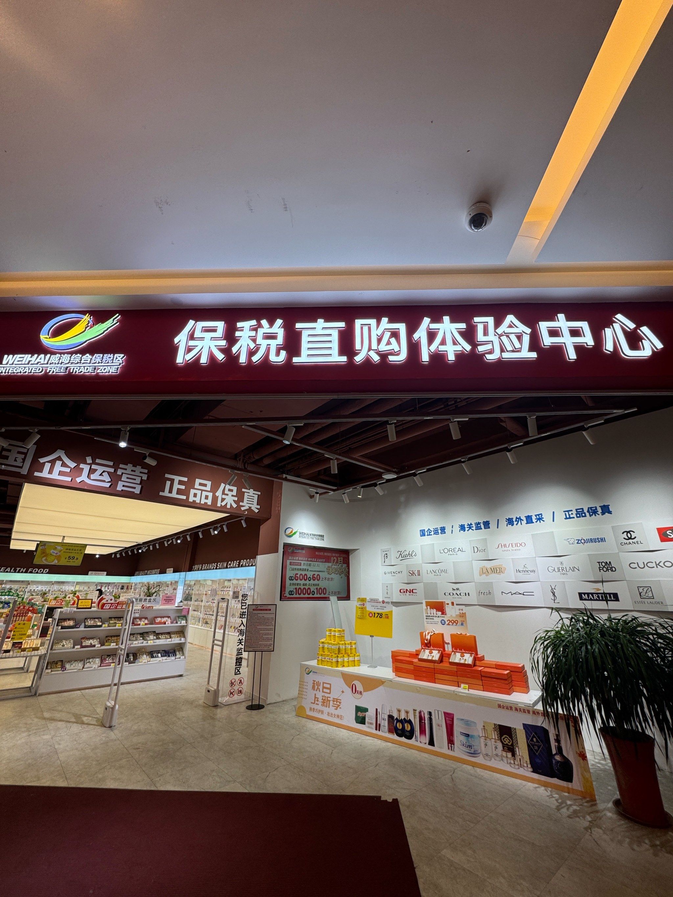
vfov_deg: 102.1
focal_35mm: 14
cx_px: 336
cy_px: 448
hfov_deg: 85.7
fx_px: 363
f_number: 2.2
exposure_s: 1/128
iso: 40
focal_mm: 2.22
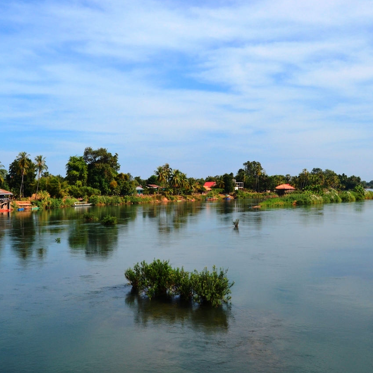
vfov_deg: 37.8
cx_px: 167
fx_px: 544
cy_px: 185
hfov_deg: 37.8
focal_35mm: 45
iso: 400
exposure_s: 1/500
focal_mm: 23
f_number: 11
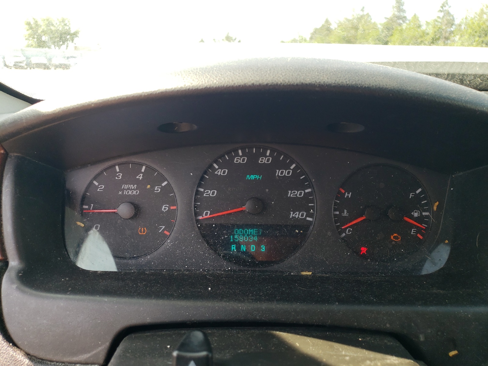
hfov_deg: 67.3
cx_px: 244
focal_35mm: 26
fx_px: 367
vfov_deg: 53.1
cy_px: 183
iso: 50
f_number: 1.5
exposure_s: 1/256
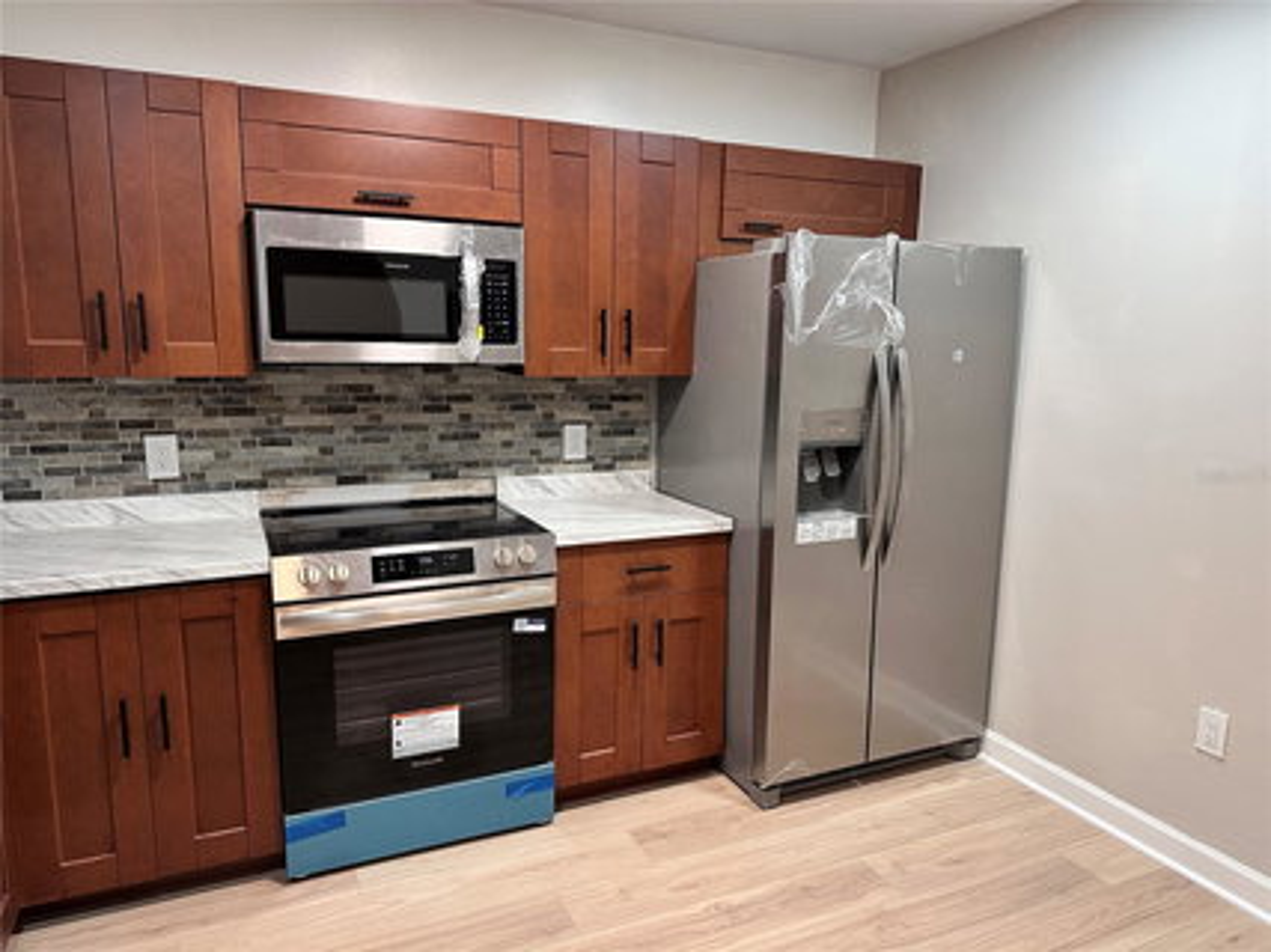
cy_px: 476
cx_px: 636
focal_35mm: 24
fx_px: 881
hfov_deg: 71.6
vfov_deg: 56.8
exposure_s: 1/60
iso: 200
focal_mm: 6.86
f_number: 1.78
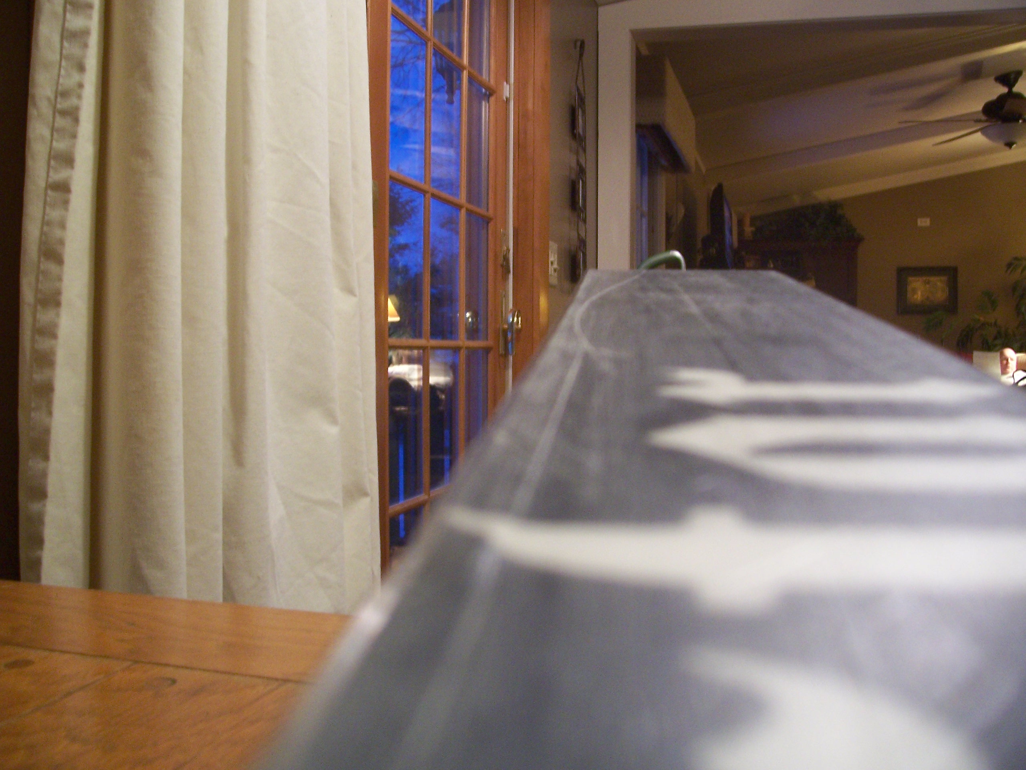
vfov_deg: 41.8
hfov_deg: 54.0
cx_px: 513
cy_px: 385
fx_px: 1008
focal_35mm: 34
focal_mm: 5.6
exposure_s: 1/8
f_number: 2.7
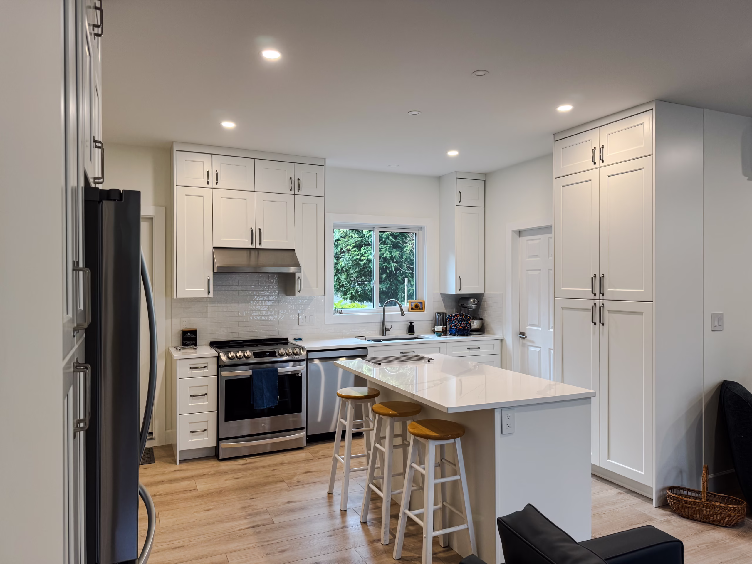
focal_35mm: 24
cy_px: 282
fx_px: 521
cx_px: 376
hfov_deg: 71.6
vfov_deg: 56.8
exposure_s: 1/120
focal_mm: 6.76
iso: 125
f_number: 1.8
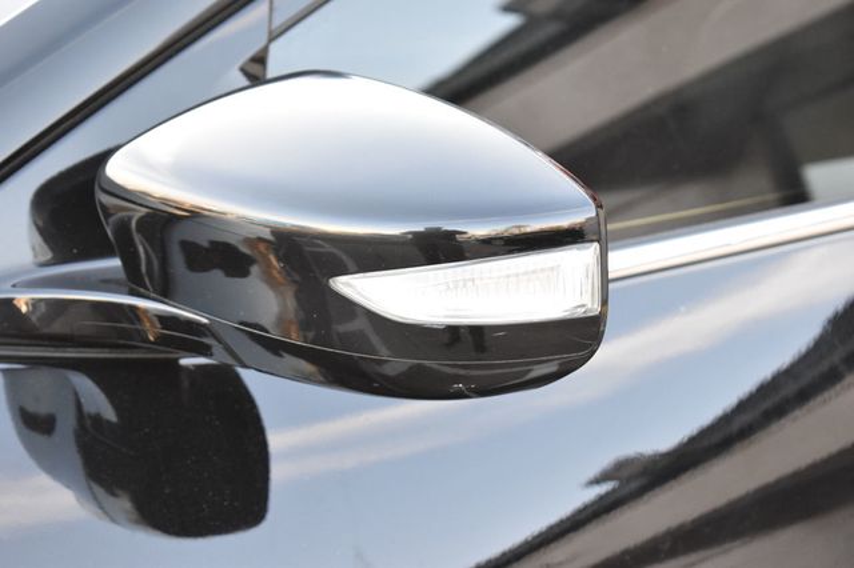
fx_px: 1956
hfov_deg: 24.6
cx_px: 427
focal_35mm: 82
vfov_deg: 16.5
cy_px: 284
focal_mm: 55
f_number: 5.6
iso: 1800
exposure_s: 1/125
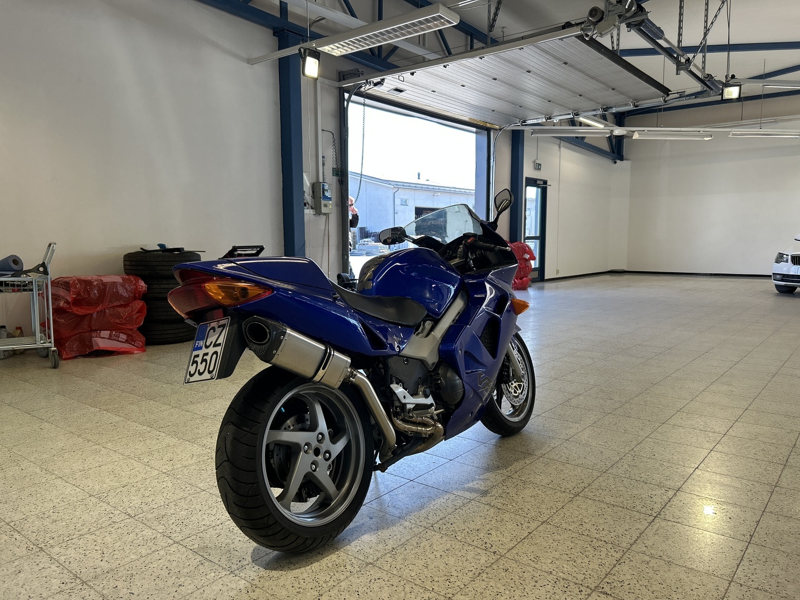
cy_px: 300
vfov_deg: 53.1
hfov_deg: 67.3
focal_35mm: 26
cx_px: 400
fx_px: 601
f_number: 1.5
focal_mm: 5.7
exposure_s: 1/214
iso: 40
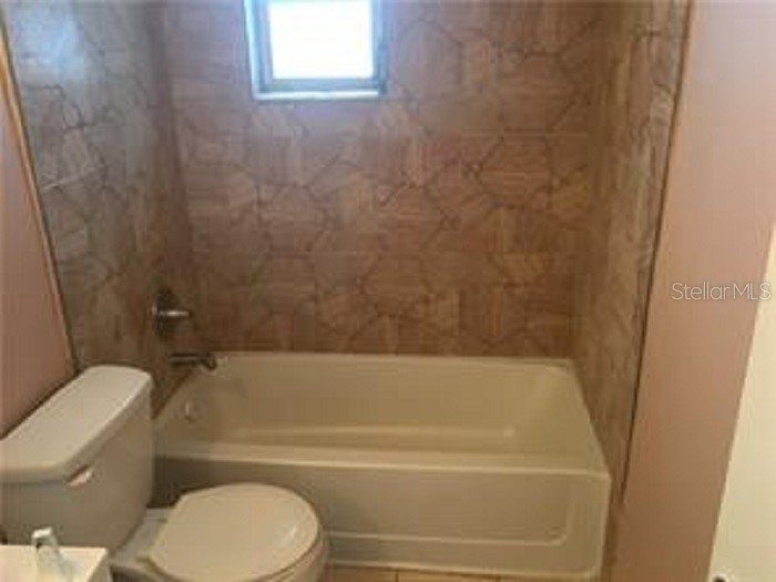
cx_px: 388
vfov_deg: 48.2
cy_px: 291
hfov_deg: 61.7
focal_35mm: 29
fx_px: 650
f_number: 2.2
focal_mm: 4.15
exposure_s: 1/30
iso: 80
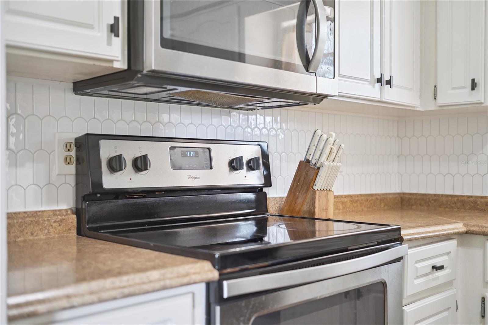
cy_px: 162
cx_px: 244
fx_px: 542
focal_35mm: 40
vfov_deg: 33.4
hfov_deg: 48.5
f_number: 2.5
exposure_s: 1/160
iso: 800
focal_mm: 40
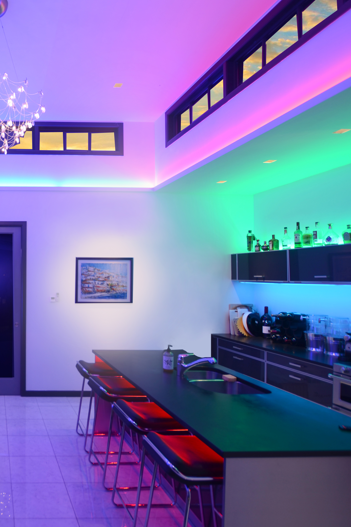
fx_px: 336
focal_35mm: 23
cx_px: 0
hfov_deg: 46.2
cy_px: 265
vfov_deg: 76.1
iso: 100
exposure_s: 1/6
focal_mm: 10
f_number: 3.5
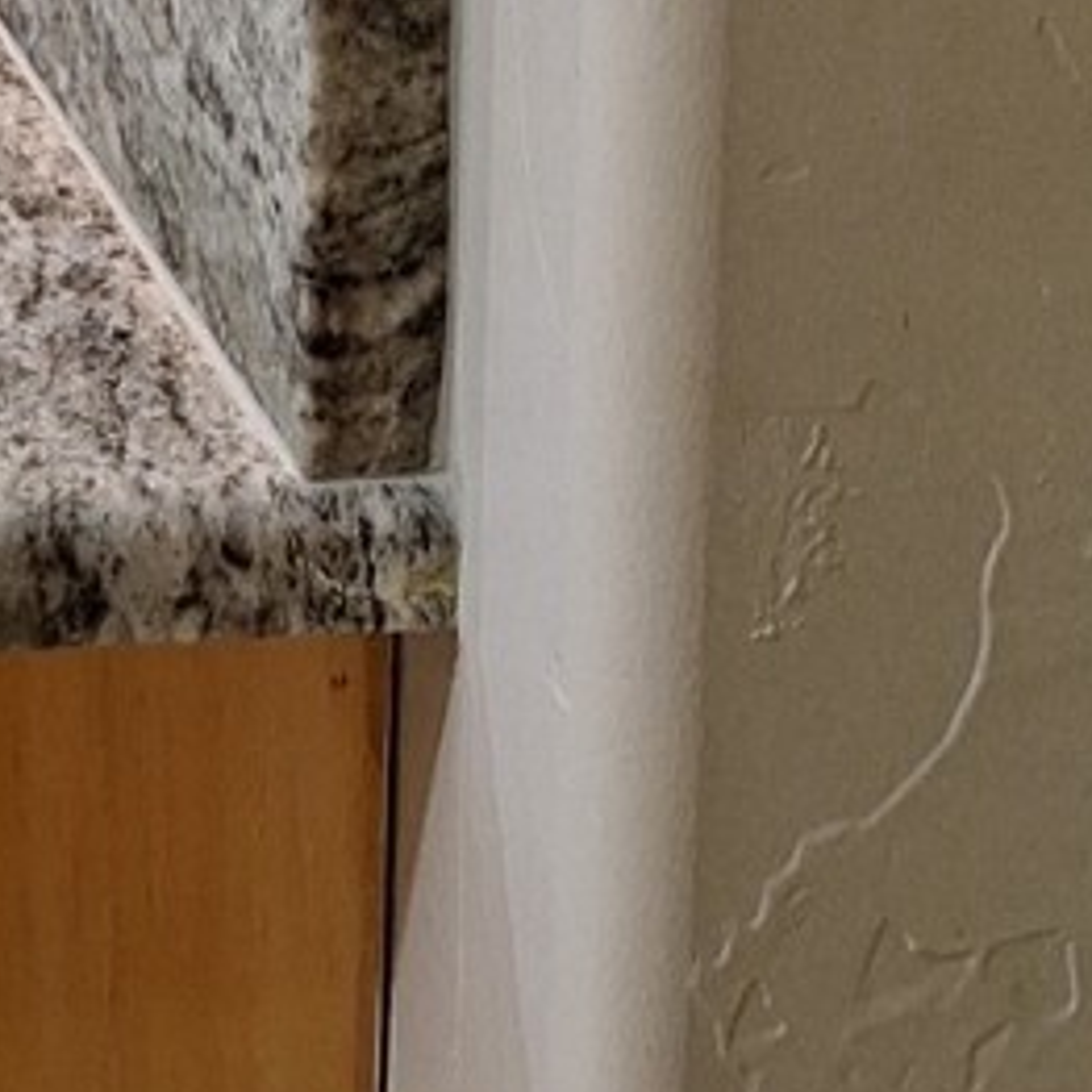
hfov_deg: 13.2
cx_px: -892
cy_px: -1250
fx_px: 4247
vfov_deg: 12.5
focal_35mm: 119
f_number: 1.8
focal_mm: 5.54
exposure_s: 1/40
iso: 100
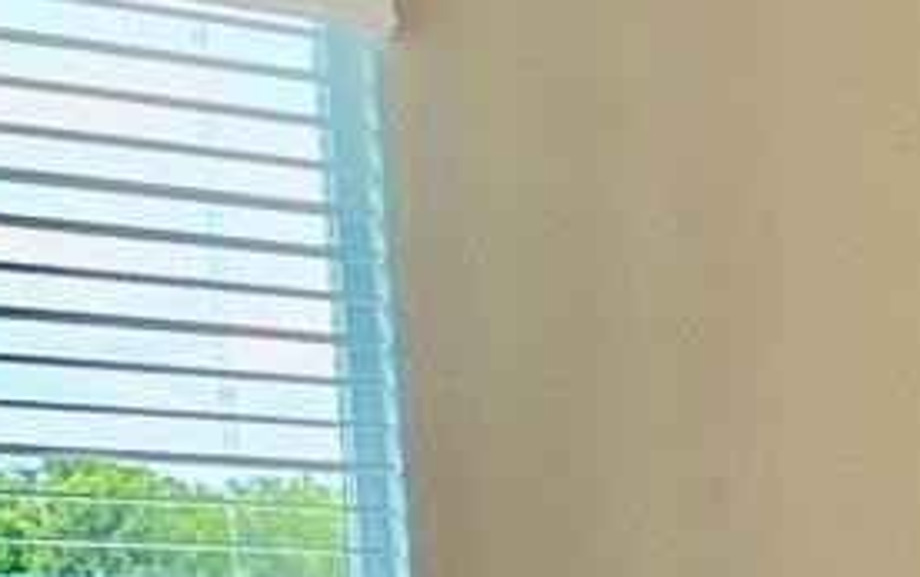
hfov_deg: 14.4
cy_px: 1117
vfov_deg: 11.0
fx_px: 2760
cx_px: 2037
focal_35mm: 110
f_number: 2.2
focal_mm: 2.22
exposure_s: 1/120
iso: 200
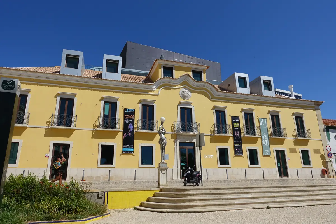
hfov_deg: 73.7
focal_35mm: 24
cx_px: 168
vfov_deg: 53.1
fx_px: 224
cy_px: 112
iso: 125
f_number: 5.6
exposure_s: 1/125
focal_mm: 8.8
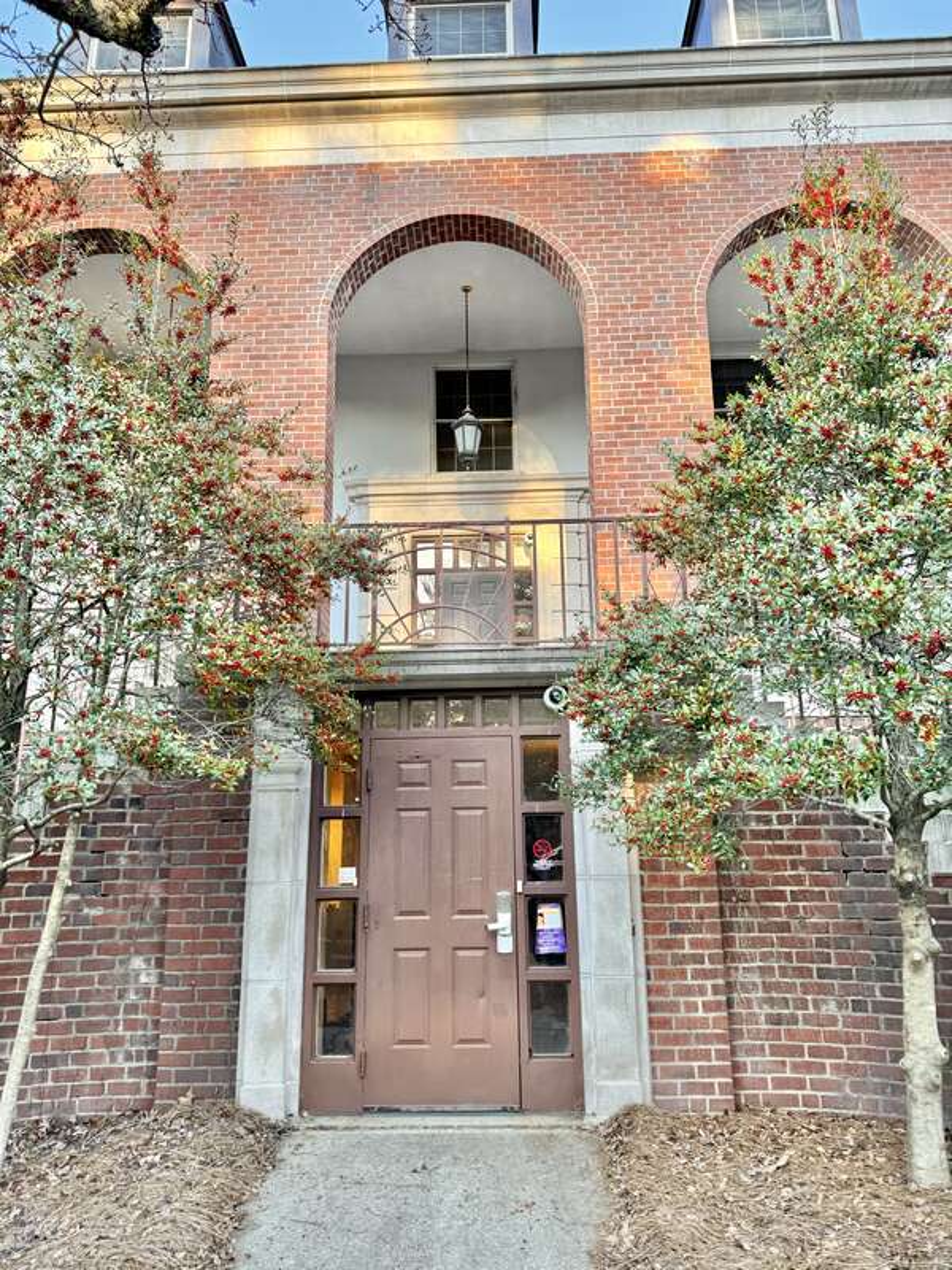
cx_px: 476
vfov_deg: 71.6
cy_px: 635
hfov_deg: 56.8
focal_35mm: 24
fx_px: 880
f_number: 1.78
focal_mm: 6.86
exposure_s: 1/121
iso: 100
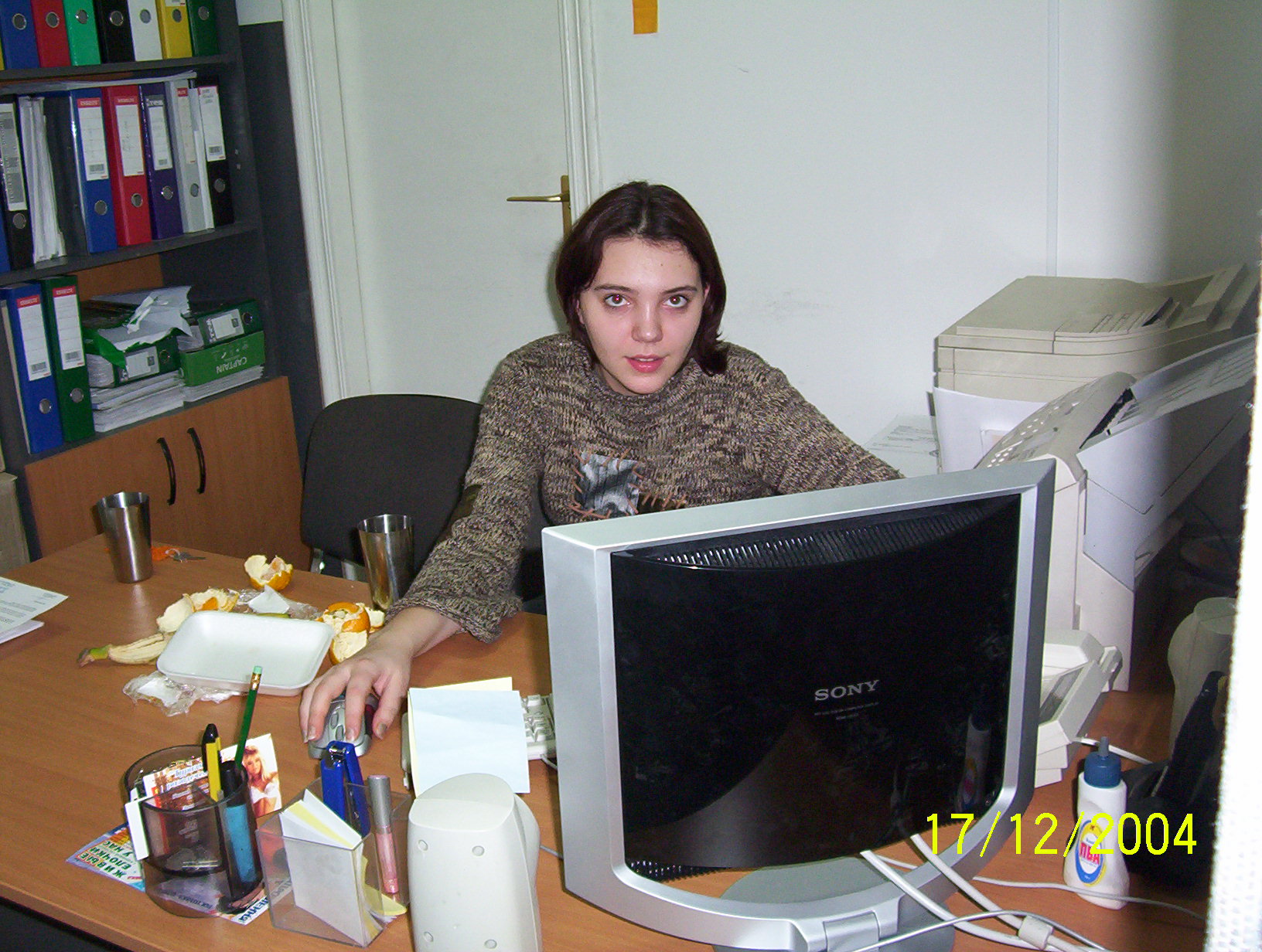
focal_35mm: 43
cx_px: 631
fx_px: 1571
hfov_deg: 43.8
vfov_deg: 33.7
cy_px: 476
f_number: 2.73
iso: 140
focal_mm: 5.77
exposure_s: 1/60
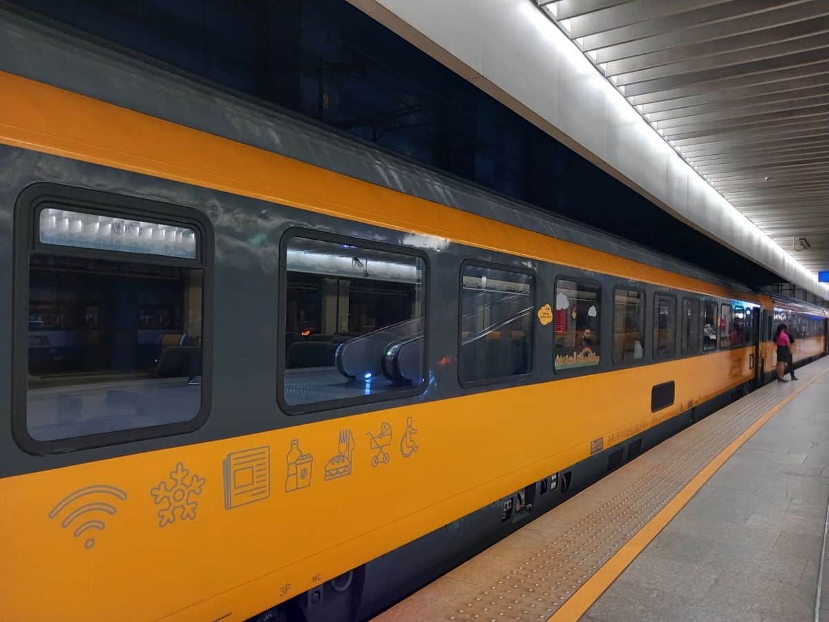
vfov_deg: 51.4
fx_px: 647
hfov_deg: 65.3
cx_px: 414
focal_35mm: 27
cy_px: 311
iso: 250
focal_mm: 4
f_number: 1.8
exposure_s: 1/33
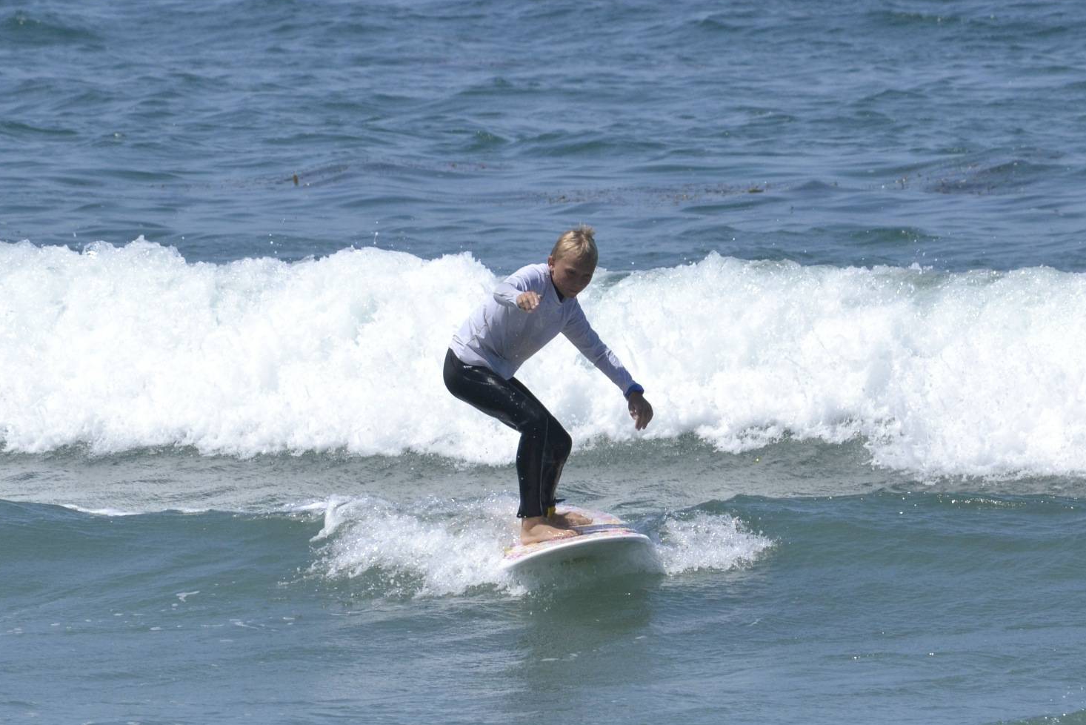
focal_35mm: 707
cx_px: 623
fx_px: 21331
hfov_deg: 2.9
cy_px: 503
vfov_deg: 1.9
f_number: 13
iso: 800
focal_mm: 300
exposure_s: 1/1600
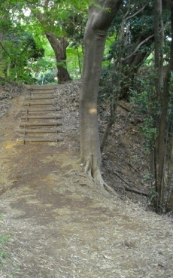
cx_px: 29
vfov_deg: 43.5
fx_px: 348
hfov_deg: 27.3
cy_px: 140
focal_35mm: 46
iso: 800
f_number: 2.9
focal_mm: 5.7
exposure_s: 1/80
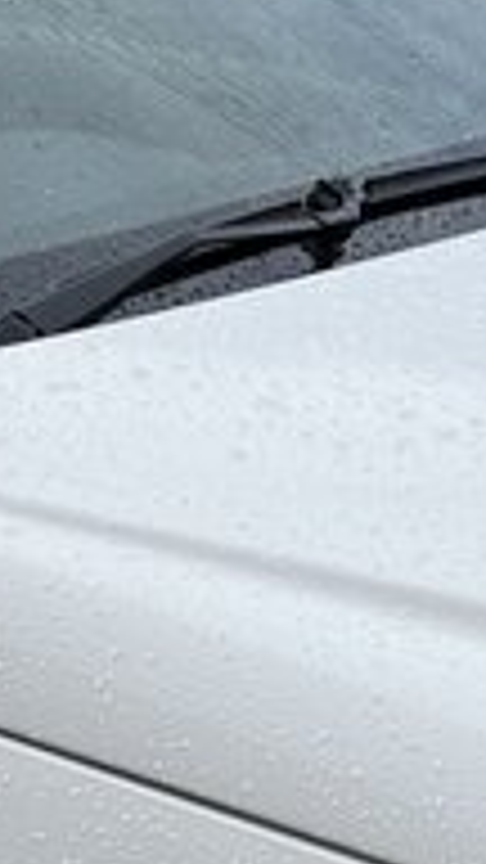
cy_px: 940
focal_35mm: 174
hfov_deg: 7.0
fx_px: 3986
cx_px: 9
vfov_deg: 12.2
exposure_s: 1/5348
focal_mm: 6.76
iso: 80
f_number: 1.78
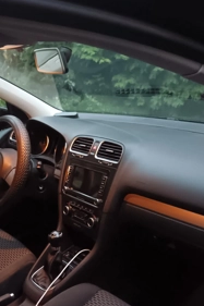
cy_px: 181
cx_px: 94
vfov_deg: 48.2
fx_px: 340
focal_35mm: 40
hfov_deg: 33.3
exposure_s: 1/14.3
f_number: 1.9
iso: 7556
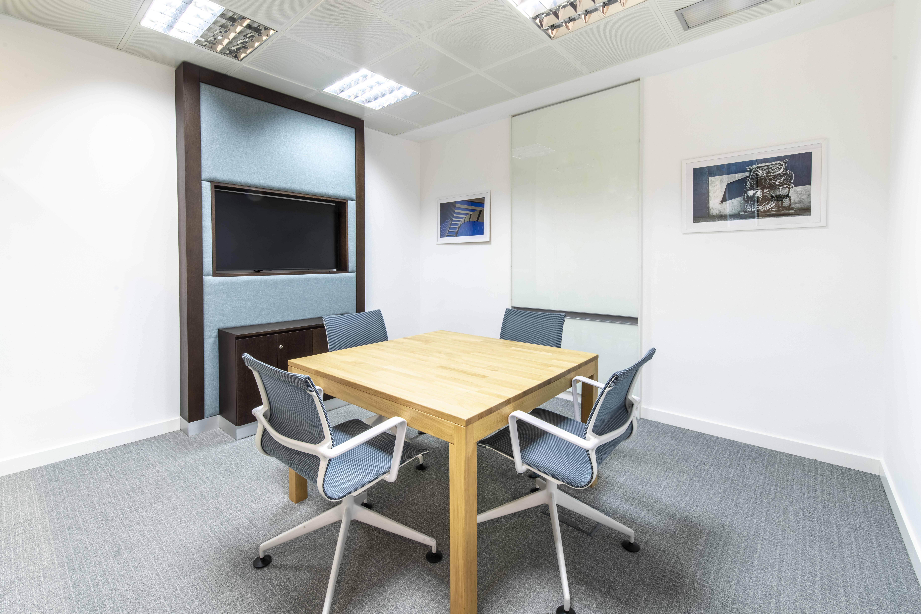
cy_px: 307
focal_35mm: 15
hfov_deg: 100.4
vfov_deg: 77.4
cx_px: 460
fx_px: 384
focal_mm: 15
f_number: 16
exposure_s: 1/8
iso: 200
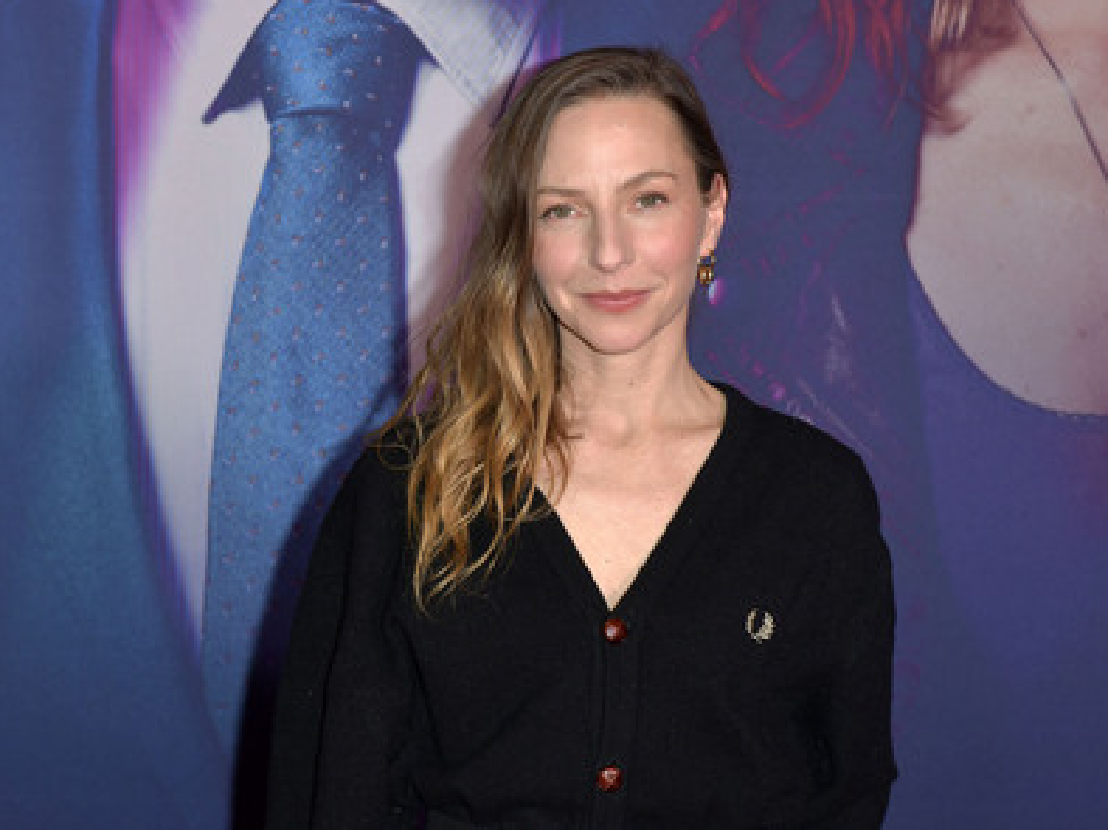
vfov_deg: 19.1
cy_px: 411
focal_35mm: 77
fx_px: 2463
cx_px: 609
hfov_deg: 25.3
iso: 800
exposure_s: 1/200
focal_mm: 70
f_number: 5.6
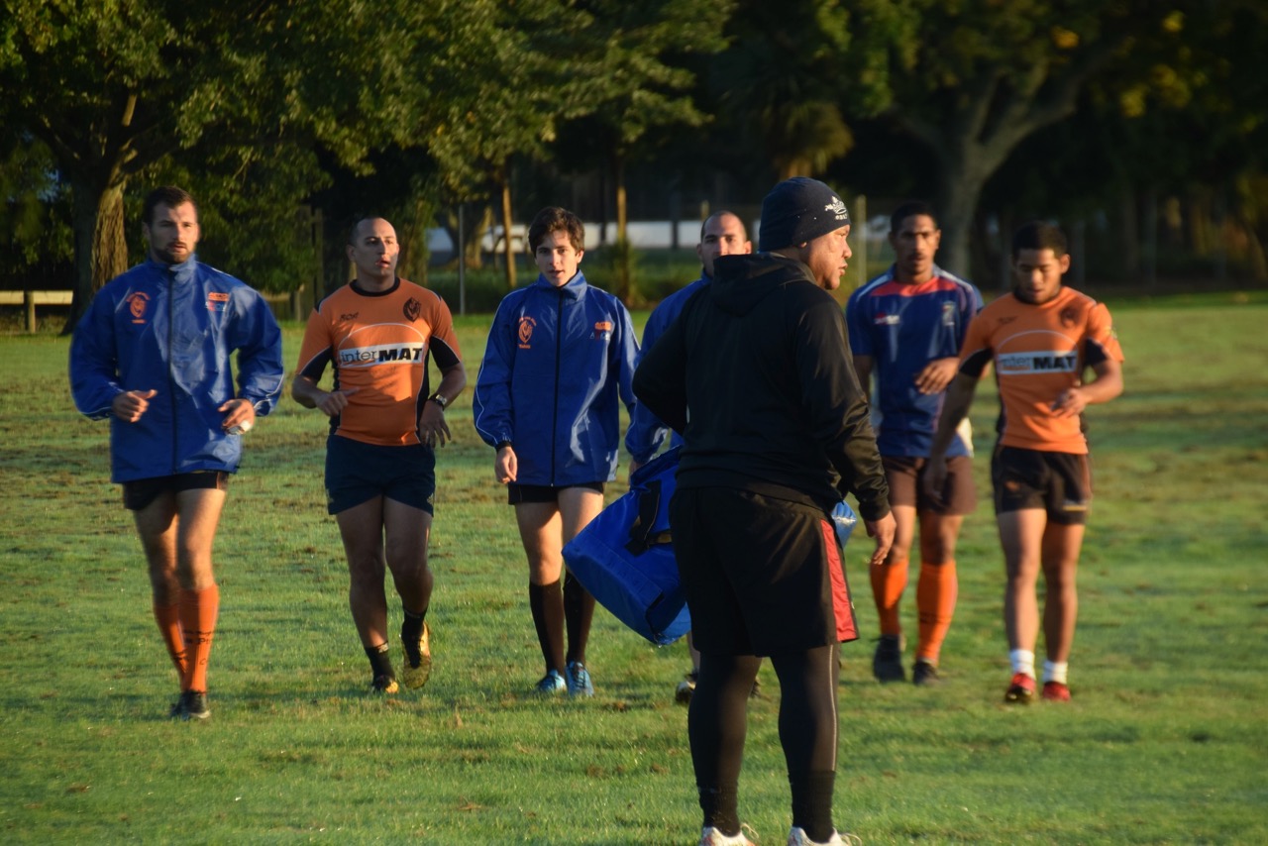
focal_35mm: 330
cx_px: 634
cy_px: 423
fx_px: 11625
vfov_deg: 4.2
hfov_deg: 6.2
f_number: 6.3
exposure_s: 1/250
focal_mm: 220
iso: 450
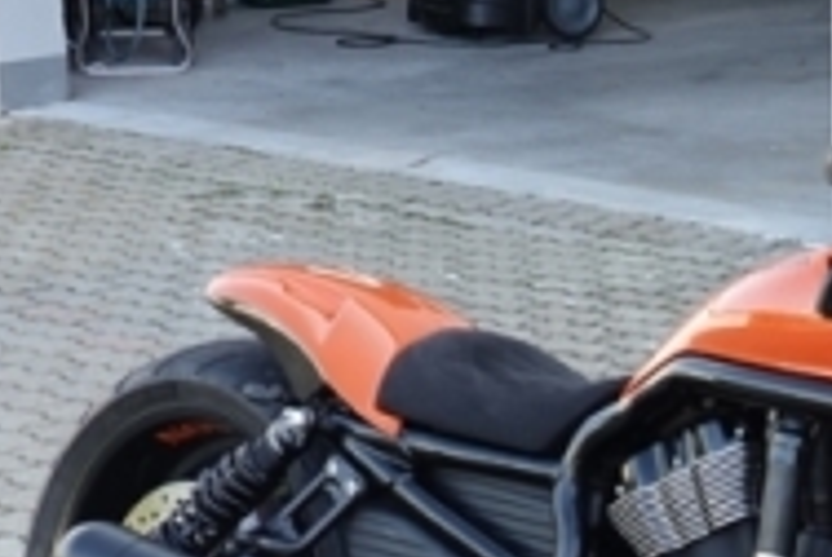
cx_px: 974
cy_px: 687
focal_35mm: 136
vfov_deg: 10.0
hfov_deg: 14.6
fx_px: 3148
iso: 125
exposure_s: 1/50
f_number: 5
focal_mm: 14.69
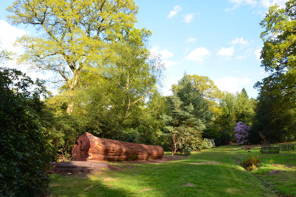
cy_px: 98
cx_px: 148
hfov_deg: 67.4
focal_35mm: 27
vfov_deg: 47.9
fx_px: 222
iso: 400
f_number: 10
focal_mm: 18
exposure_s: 1/200
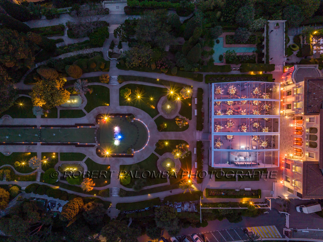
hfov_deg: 71.6
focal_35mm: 24
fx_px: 224
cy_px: 121
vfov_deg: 56.8
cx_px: 162
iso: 200
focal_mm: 12.3
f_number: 5.6
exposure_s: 1/8
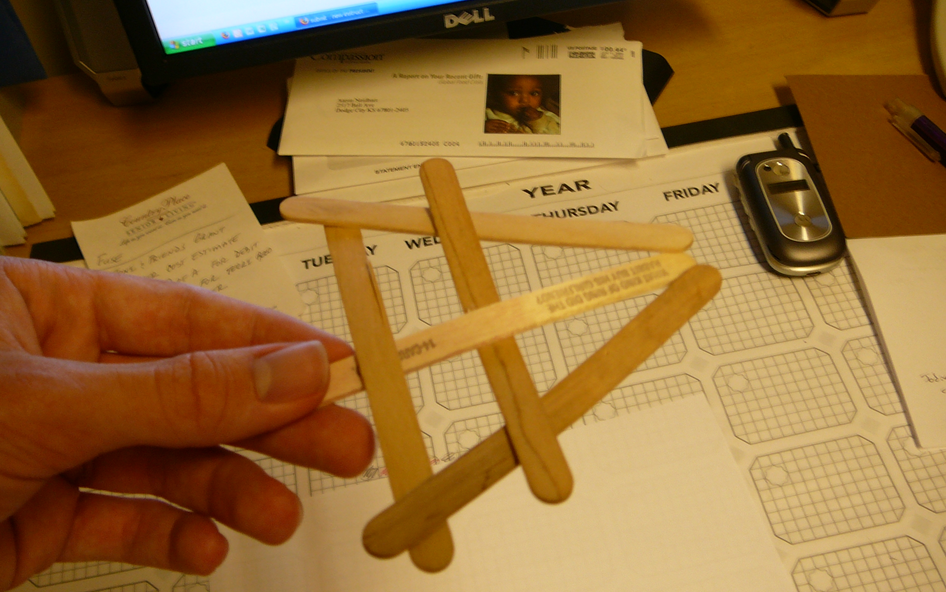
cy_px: 285
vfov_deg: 33.6
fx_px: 980
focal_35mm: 38
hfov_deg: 51.5
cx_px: 465
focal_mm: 5.2
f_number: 2.8
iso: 80
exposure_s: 1/8
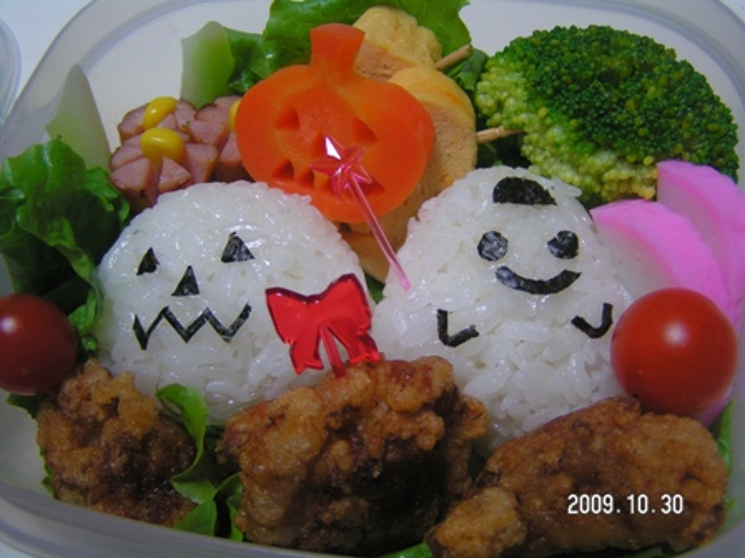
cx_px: 372
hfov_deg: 49.0
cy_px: 279
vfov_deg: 37.7
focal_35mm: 38
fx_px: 818
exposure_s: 1/40
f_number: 2.8
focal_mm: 5.8
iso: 125
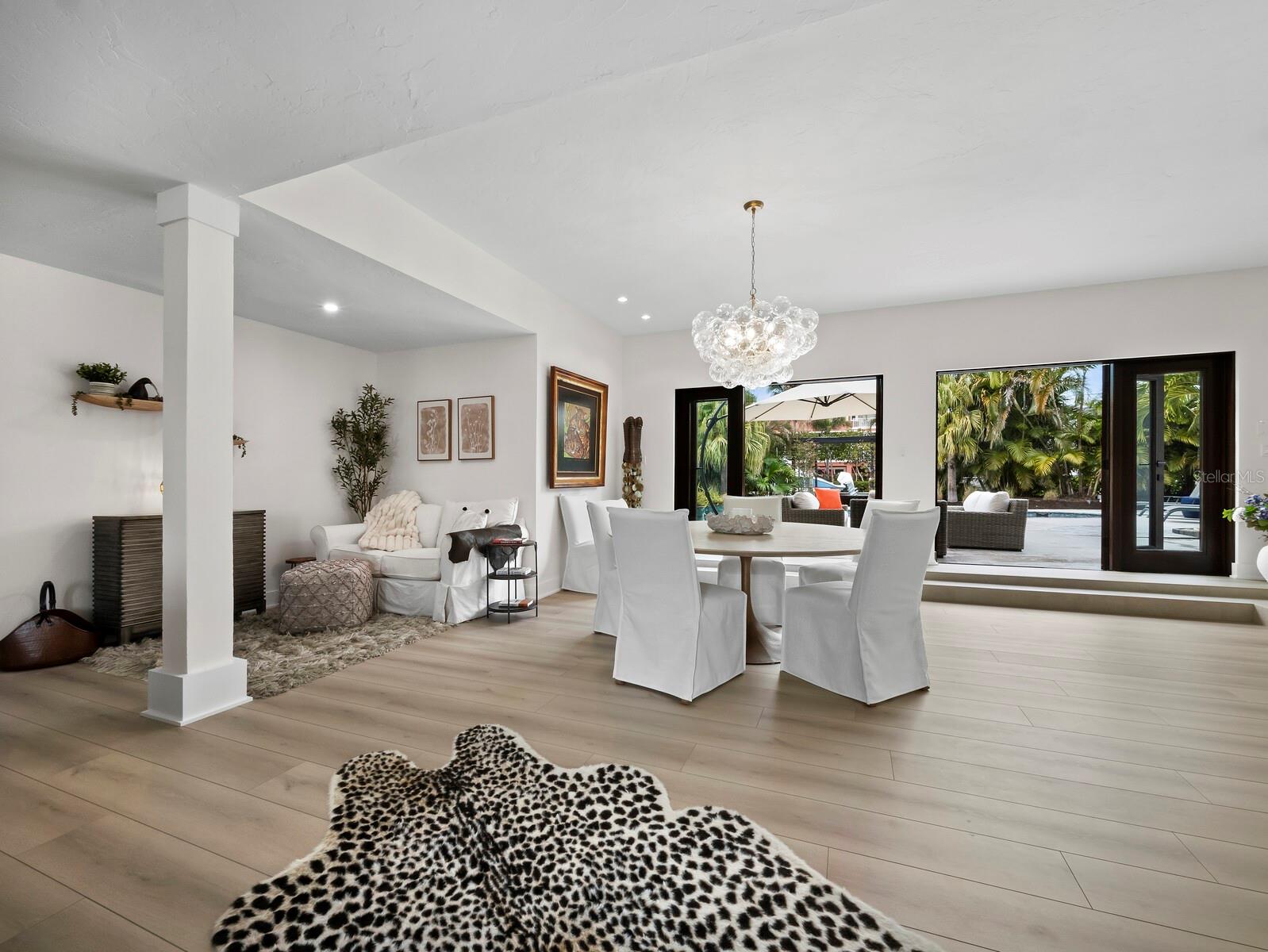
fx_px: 513
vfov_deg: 85.7
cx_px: 634
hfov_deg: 102.0
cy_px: 476
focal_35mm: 14
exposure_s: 1/3
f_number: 14
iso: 320
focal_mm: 7
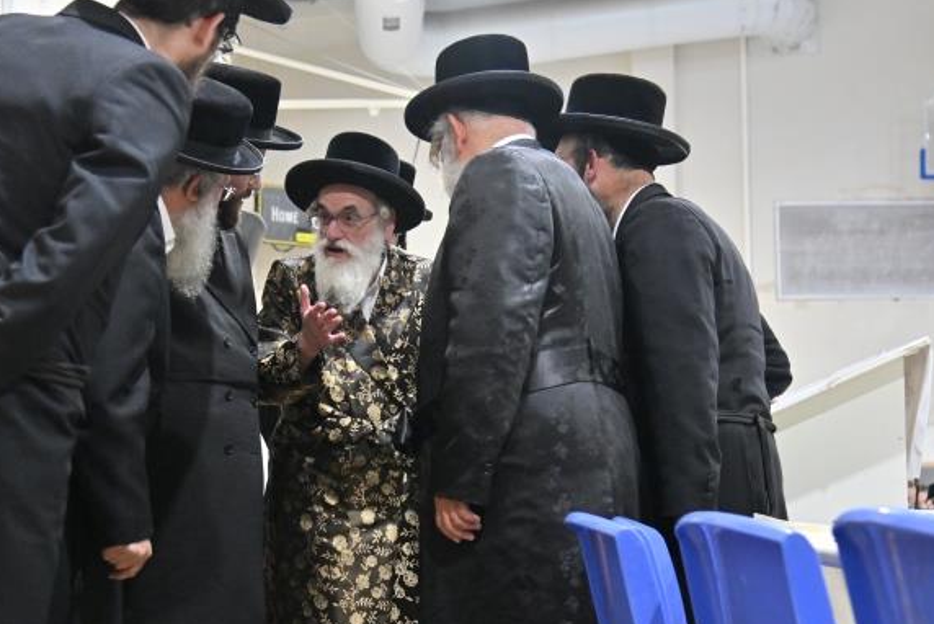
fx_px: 1765
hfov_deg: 29.6
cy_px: 393
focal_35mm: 68
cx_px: 407
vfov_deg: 20.0
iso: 1250
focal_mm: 38
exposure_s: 1/160
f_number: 4
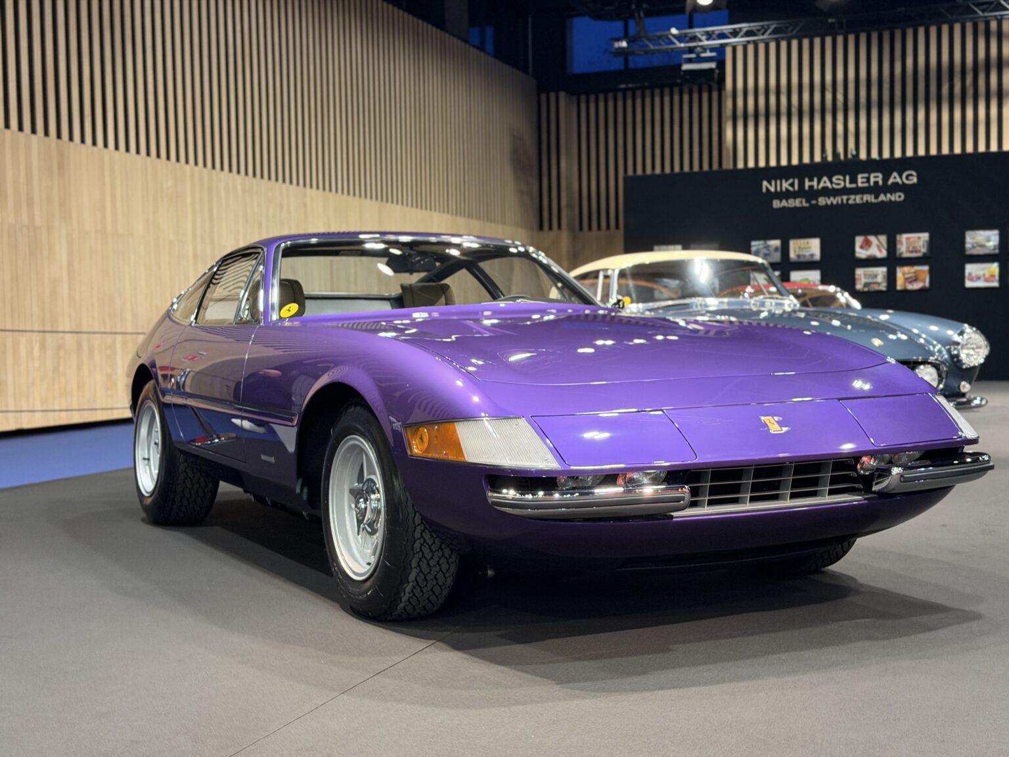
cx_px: 504
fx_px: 1399
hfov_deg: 39.7
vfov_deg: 30.3
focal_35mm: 48
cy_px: 378
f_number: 1.78
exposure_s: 1/33
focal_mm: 6.76
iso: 250
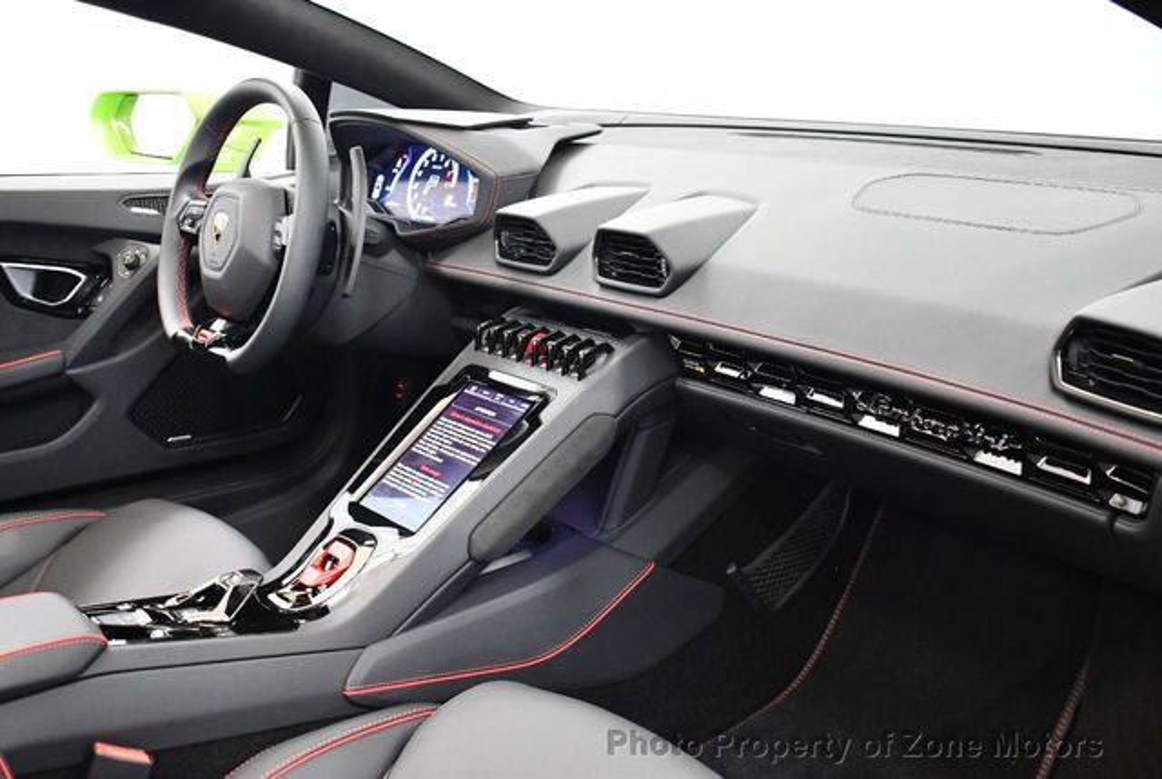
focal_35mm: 36
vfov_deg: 37.0
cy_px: 390
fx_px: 1164
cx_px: 581
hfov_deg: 53.1
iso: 3200
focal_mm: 18
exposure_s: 1/80
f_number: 3.5
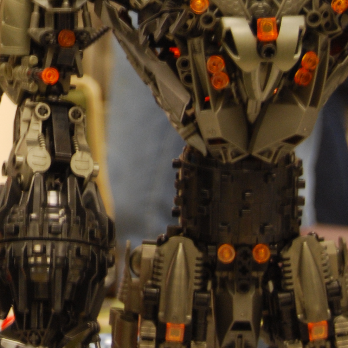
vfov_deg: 9.6
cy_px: -41
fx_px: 2047
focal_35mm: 180
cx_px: -92
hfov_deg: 9.6
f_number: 5
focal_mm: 40
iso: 400
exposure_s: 1/10
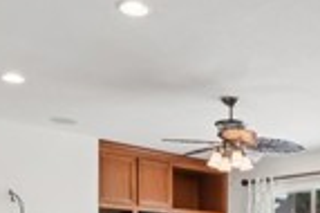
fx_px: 515
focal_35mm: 58
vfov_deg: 21.2
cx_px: 293
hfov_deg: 32.6
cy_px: 276
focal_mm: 13
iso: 250
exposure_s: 1/30
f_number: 8
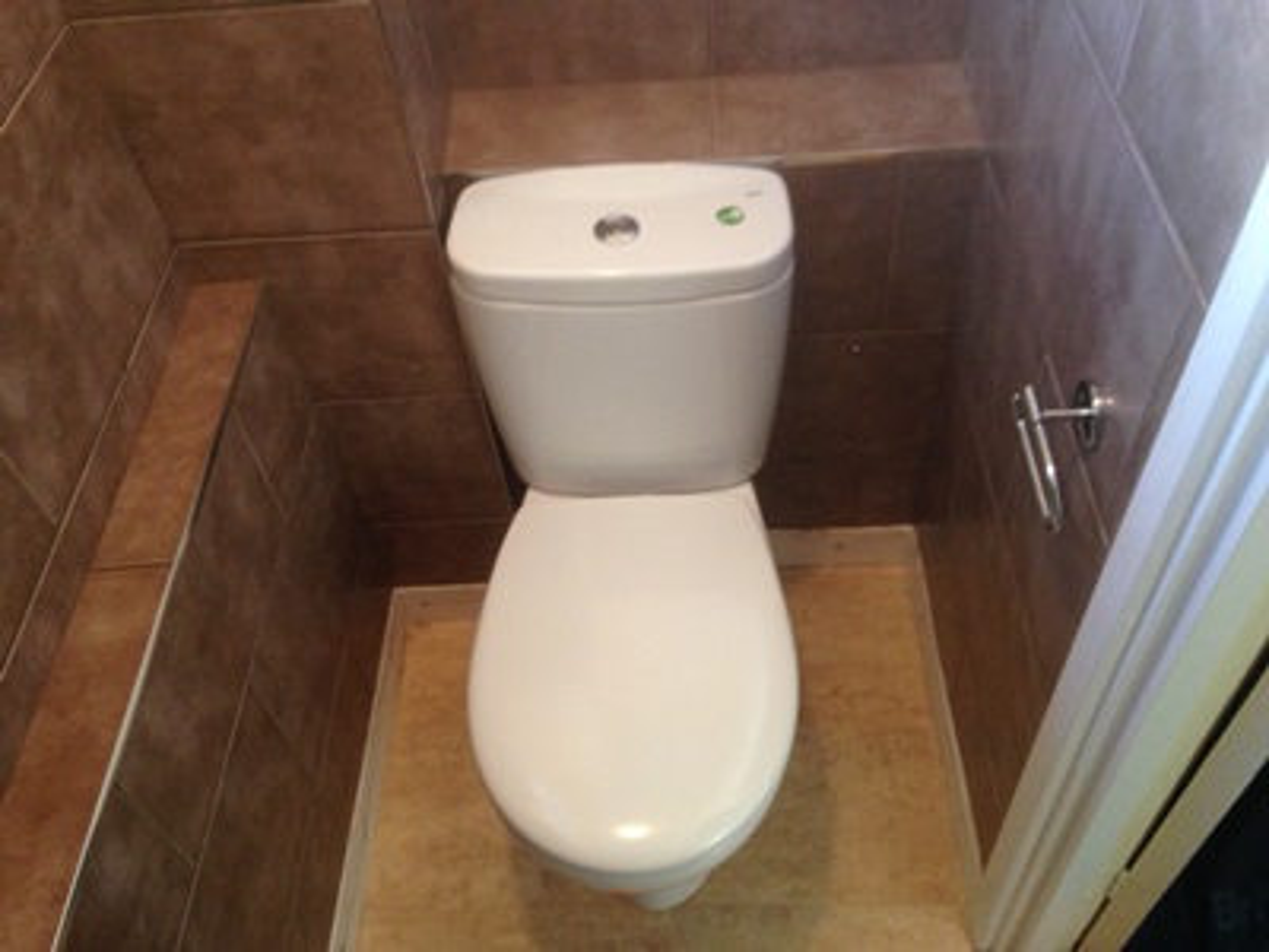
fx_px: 1210
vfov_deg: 42.9
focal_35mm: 33
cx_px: 634
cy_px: 476
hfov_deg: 55.4
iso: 200
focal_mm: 4.12
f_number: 2.4
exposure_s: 1/20
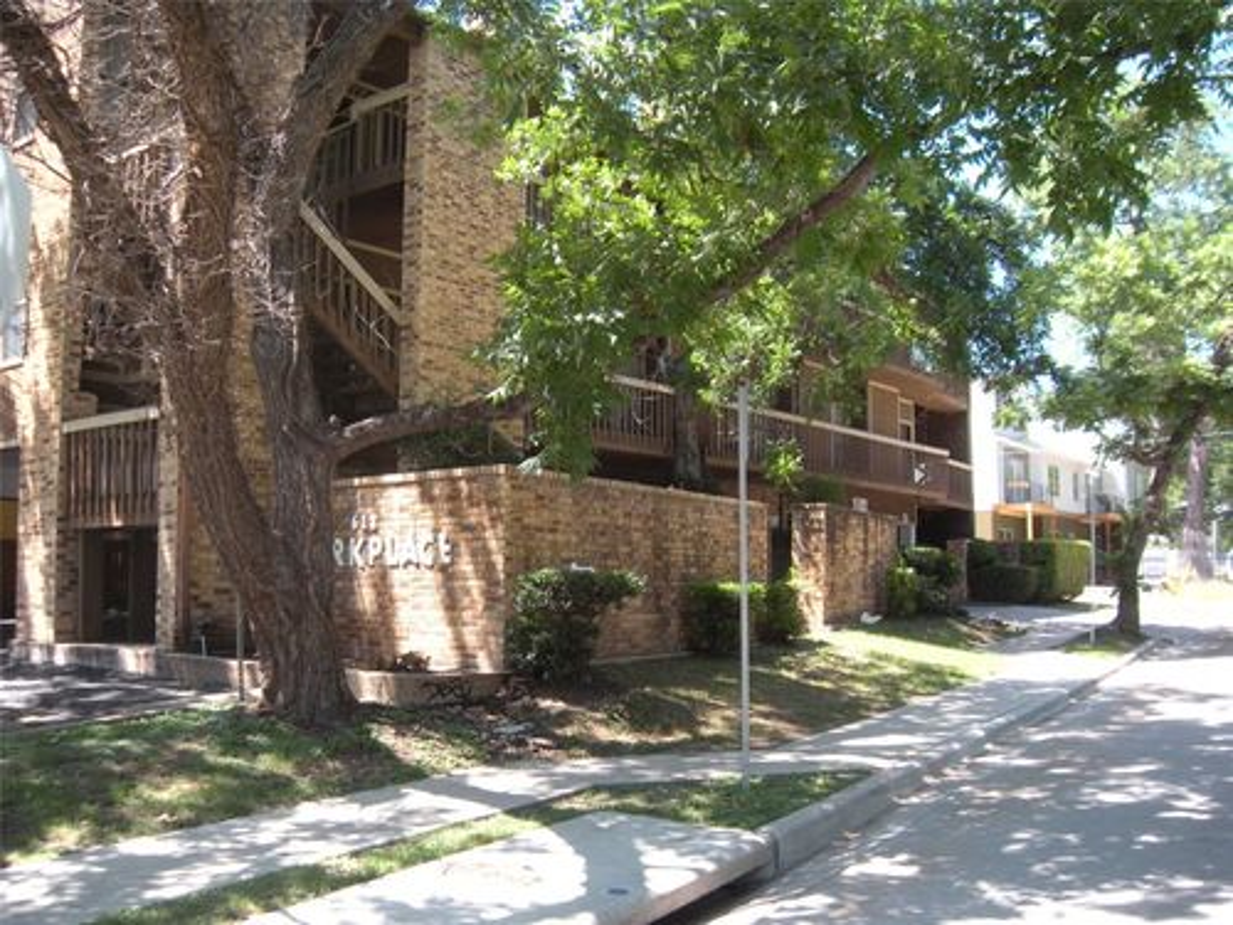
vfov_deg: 40.7
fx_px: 1247
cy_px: 462
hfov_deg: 52.6
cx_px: 616
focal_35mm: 35
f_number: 3.8
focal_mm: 5.9
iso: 64
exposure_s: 1/78.1
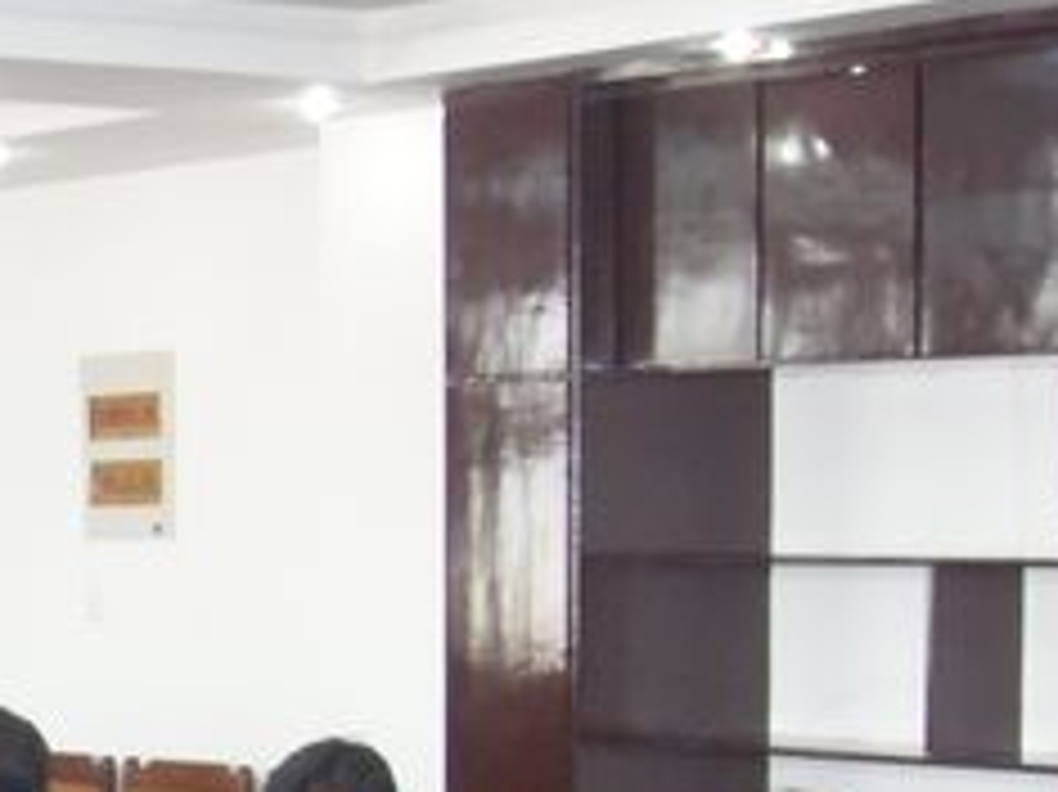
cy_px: 927
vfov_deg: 12.4
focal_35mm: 117
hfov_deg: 16.2
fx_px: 3574
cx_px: -221
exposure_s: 1/45
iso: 400
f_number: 3.1
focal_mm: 7.1
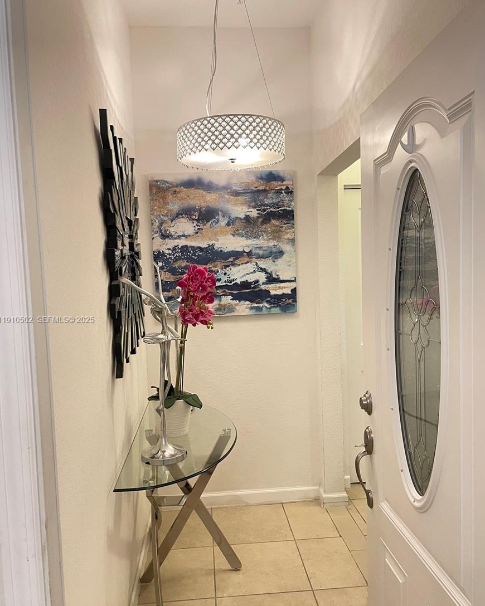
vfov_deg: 62.2
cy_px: 320
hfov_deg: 51.5
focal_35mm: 28
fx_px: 503
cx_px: 241
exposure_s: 1/60
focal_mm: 4.2
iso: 250
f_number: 1.6
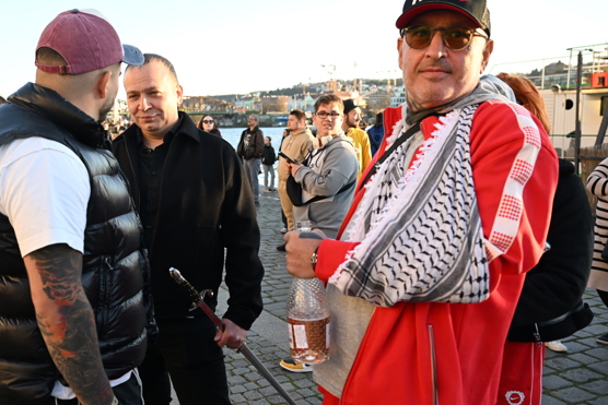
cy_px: 202
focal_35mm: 37
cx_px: 234
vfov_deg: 36.3
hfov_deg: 51.9
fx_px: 619
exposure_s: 1/500
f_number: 5
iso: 800
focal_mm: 29.5
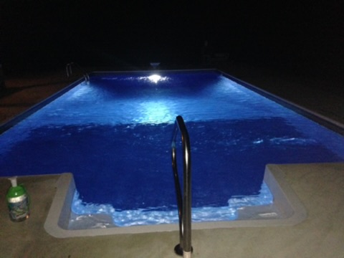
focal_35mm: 33
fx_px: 328
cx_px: 172
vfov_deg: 42.9
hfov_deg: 55.4
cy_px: 129
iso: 640
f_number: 2.4
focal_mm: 4.12
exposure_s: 1/16
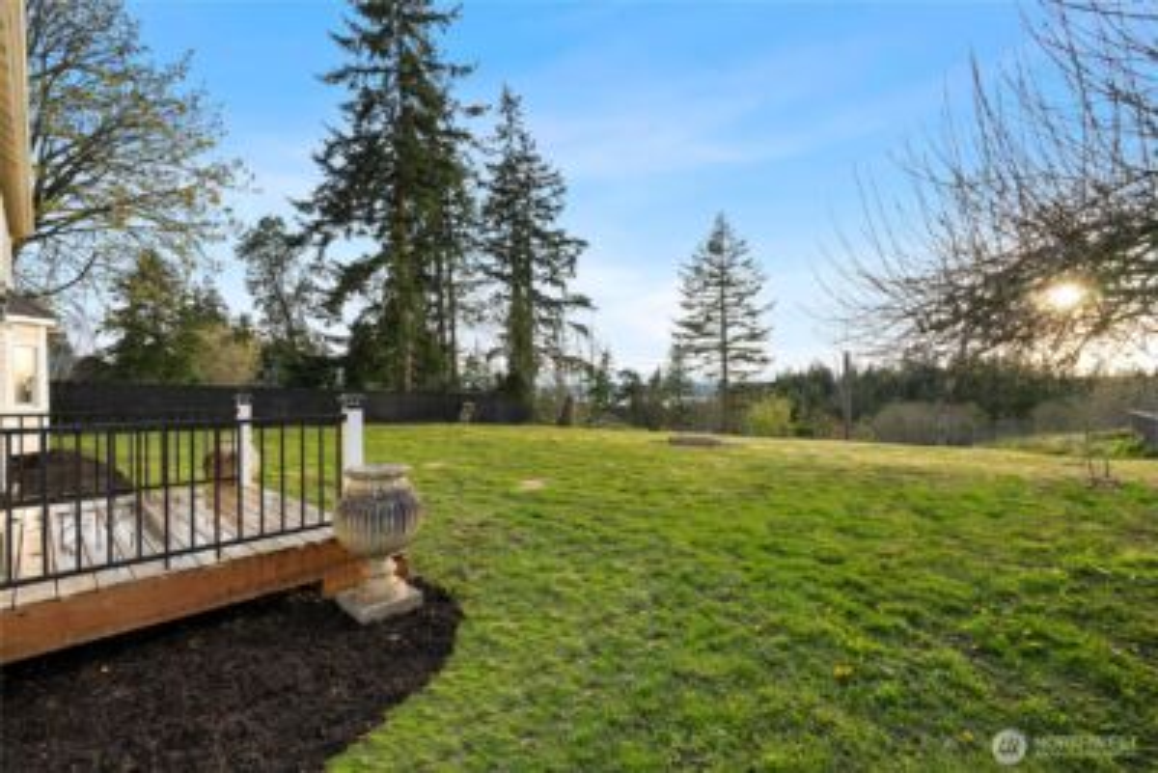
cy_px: 386
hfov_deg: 98.5
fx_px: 499
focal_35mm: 16
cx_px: 579
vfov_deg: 75.5
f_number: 8
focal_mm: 15.5
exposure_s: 1/30
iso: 200
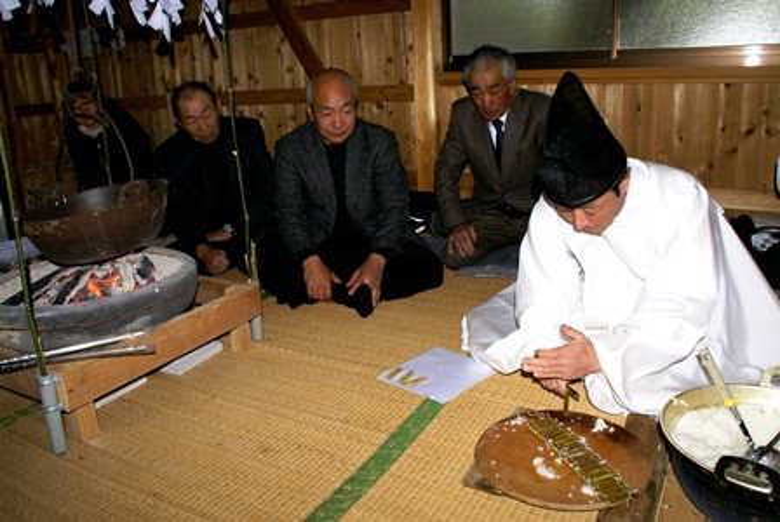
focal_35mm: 27
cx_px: 390
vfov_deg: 48.1
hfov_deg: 67.3
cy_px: 261
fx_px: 586
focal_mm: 18
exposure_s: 1/60
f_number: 5.6
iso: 400
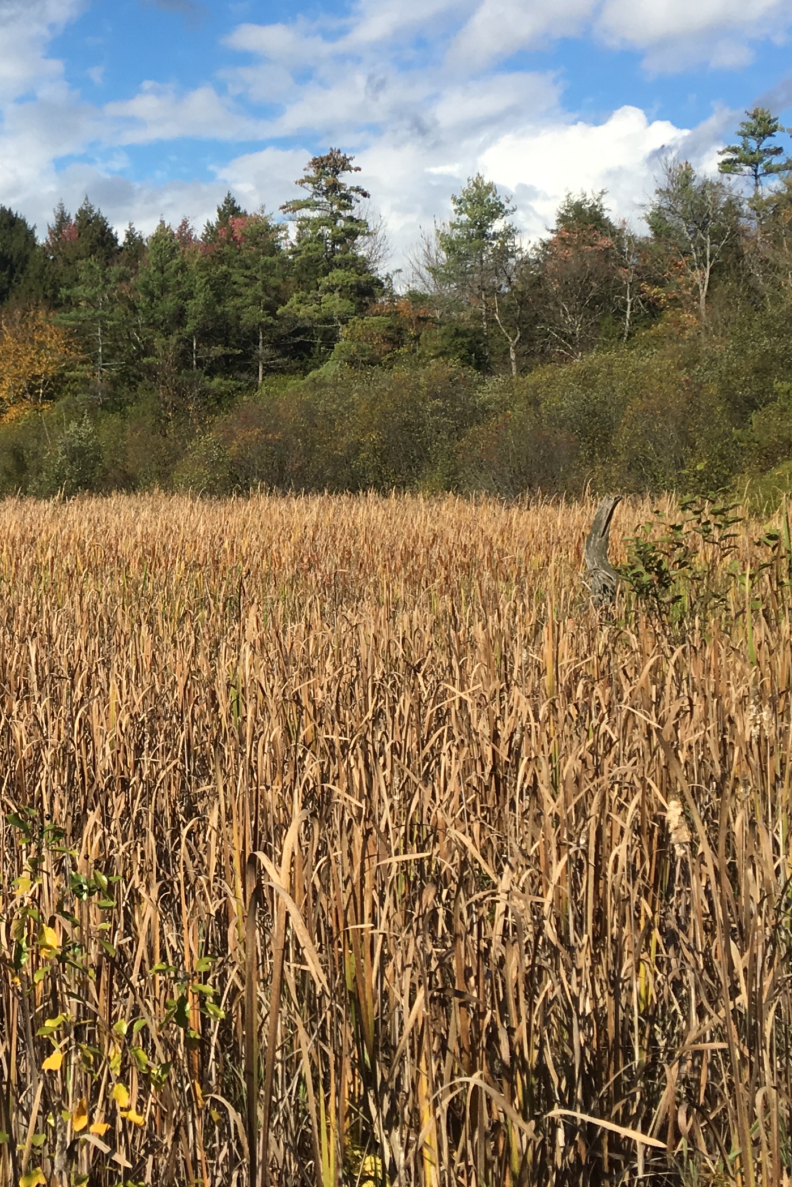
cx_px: -46
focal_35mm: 58
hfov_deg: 22.3
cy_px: 395
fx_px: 1914
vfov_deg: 34.2
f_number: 2.2
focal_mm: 4.15
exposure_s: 1/1789
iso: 25
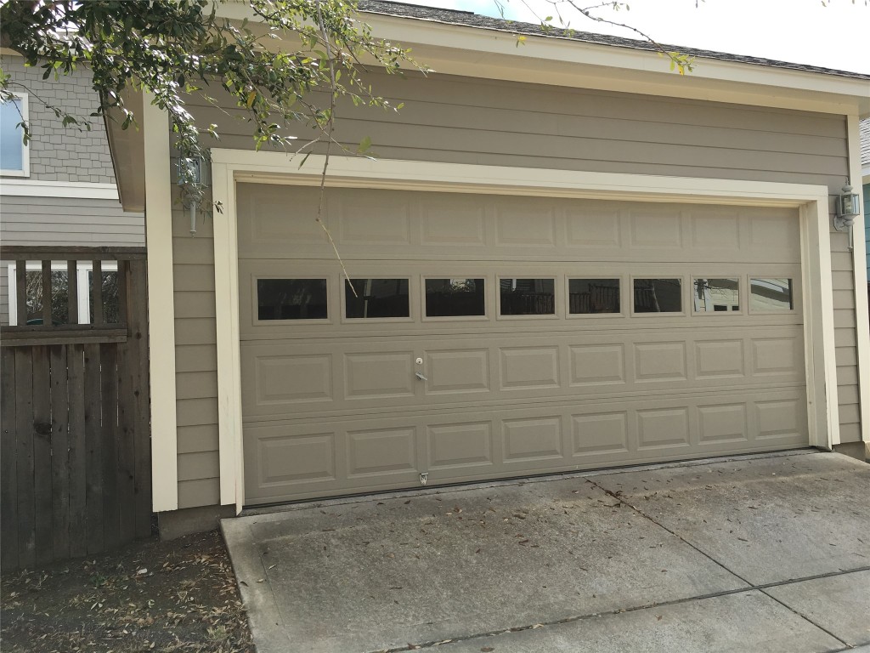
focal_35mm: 29
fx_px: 729
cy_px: 326
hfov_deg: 61.7
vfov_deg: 48.2
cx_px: 435
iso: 25
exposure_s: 1/739
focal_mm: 4.15
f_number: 2.2
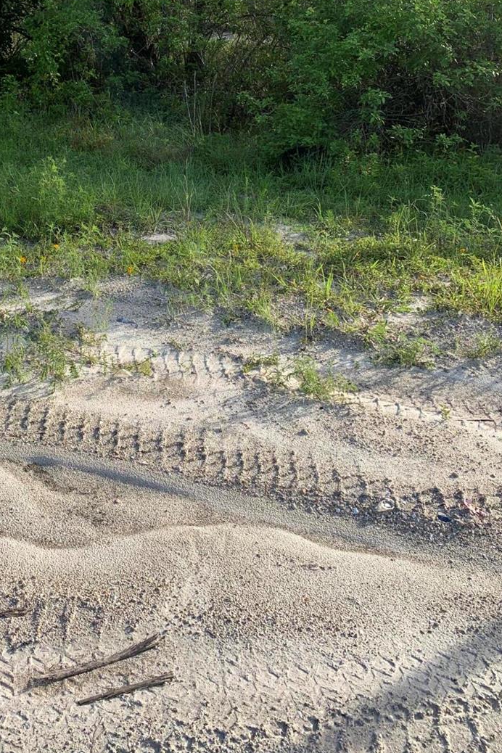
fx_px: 837
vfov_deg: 46.9
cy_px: 198
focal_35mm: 40
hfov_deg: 32.6
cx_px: 113
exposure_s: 1/962
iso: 25
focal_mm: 4.25
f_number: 1.8
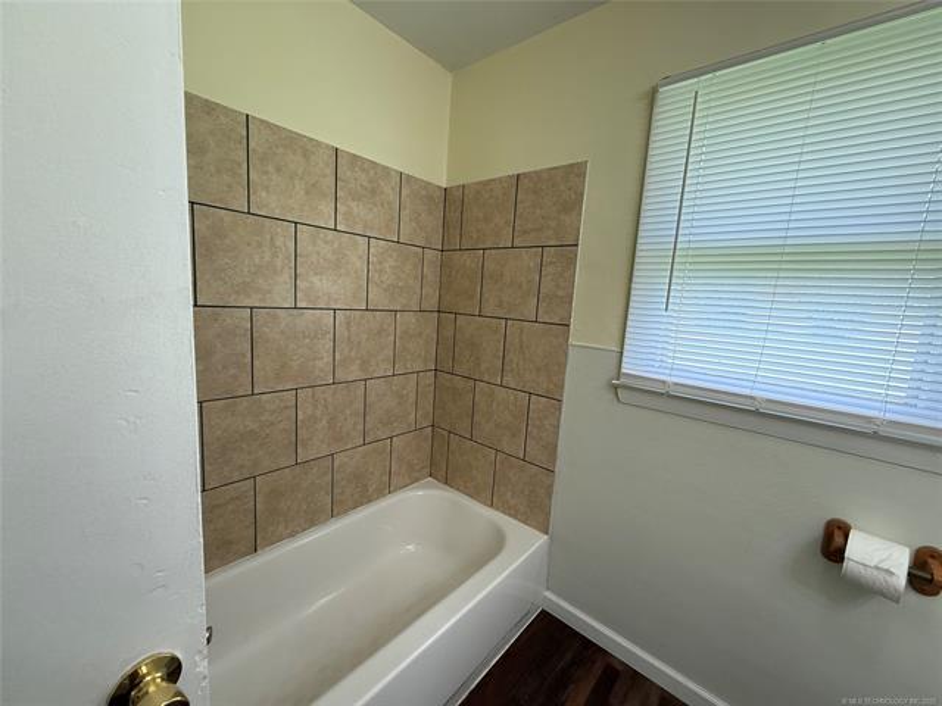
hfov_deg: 102.1
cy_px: 353
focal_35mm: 14
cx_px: 471
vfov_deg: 85.7
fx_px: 381
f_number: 2.2
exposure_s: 1/120
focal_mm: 2.22
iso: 200
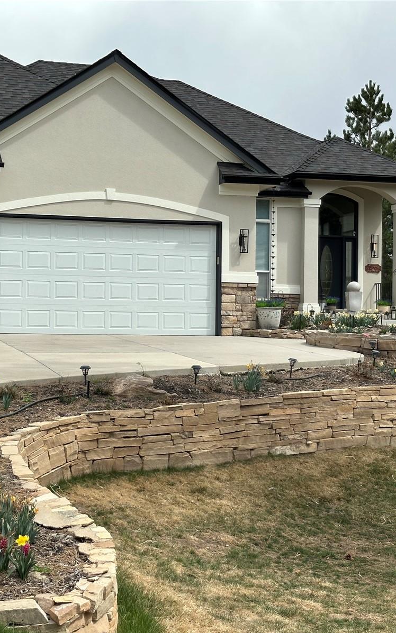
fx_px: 1174
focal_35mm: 68
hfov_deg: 19.1
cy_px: 317
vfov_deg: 30.2
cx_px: 157
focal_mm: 6.86
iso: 64
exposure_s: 1/3155
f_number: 1.78
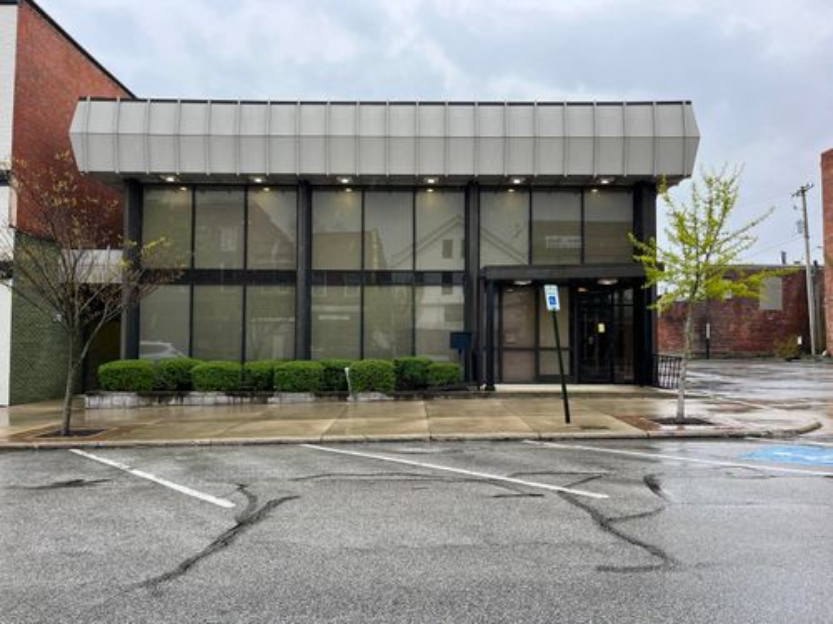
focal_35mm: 26
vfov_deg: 53.1
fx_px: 626
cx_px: 416
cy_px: 312
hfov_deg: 67.3
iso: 50
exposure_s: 1/344
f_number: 1.6
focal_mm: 5.1
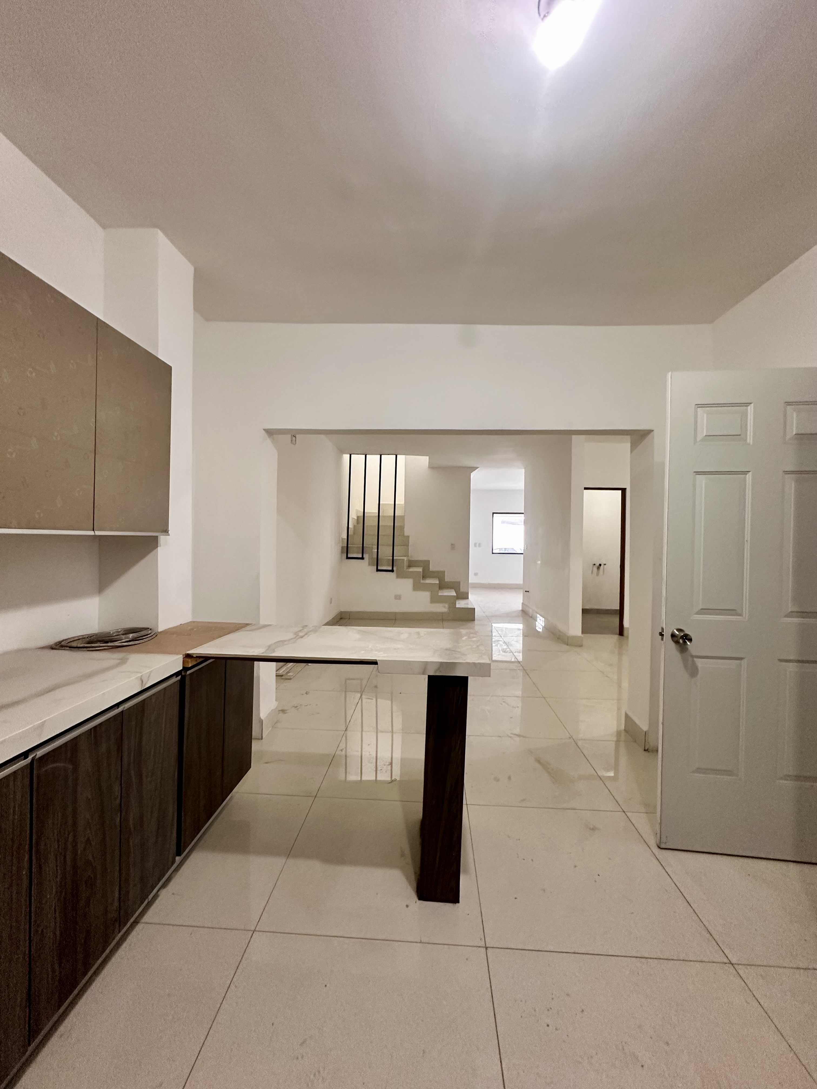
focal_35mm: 14
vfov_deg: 102.1
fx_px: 441
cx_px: 408
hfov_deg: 85.7
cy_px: 544
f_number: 2.2
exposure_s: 1/60
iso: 250
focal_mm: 2.22
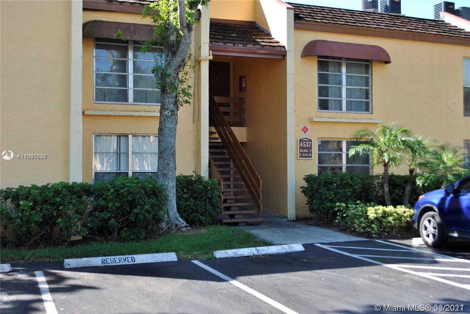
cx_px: 235
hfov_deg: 43.6
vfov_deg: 29.9
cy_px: 157
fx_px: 588
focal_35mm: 45
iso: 110
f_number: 5.6
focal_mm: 30
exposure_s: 1/125
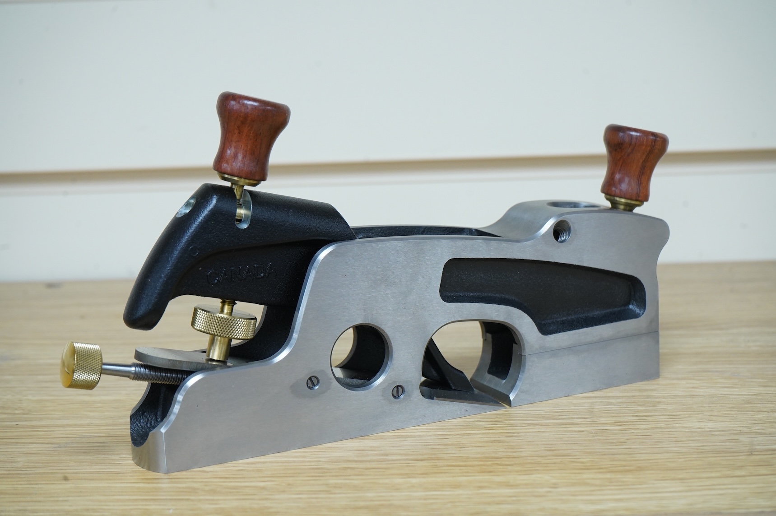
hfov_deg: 28.9
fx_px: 1508
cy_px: 258
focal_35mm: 70
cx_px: 388
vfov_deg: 19.4
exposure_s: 1/80
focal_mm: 70
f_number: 10
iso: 2500
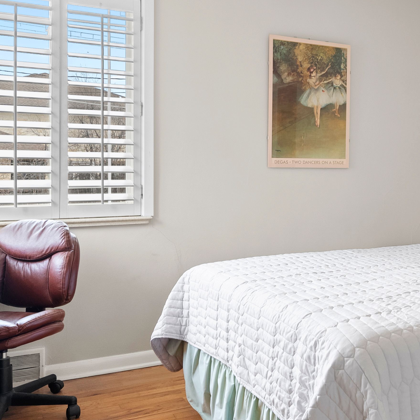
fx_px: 563
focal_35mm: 41
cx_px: 323
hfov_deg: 39.6
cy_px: 179
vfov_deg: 40.8
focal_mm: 20
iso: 800
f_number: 8
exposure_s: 1/20
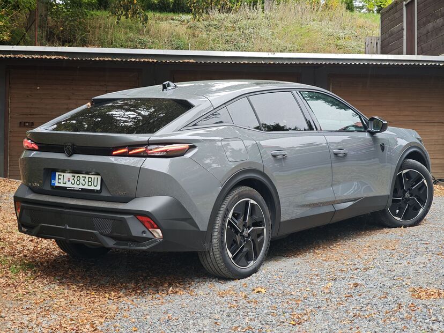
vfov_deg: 21.0
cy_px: 166
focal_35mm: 70
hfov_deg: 27.8
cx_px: 222
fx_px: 898
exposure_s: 1/100
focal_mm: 11.5
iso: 125
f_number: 1.8
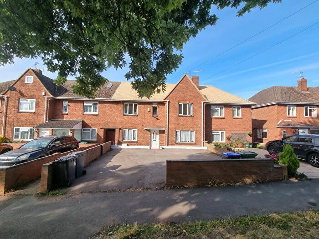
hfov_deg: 106.2
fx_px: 120
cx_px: 160
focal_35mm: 13
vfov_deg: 89.9
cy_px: 120
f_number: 2.2
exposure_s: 1/698
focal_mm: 2.2
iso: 50
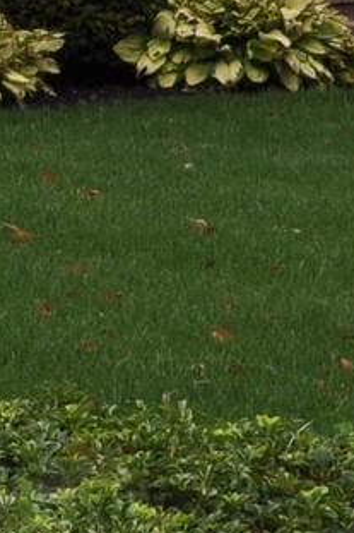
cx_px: -250
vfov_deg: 9.2
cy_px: -334
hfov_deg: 6.2
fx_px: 3204
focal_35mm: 217
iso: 200
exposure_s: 1/200
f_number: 16
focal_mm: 22
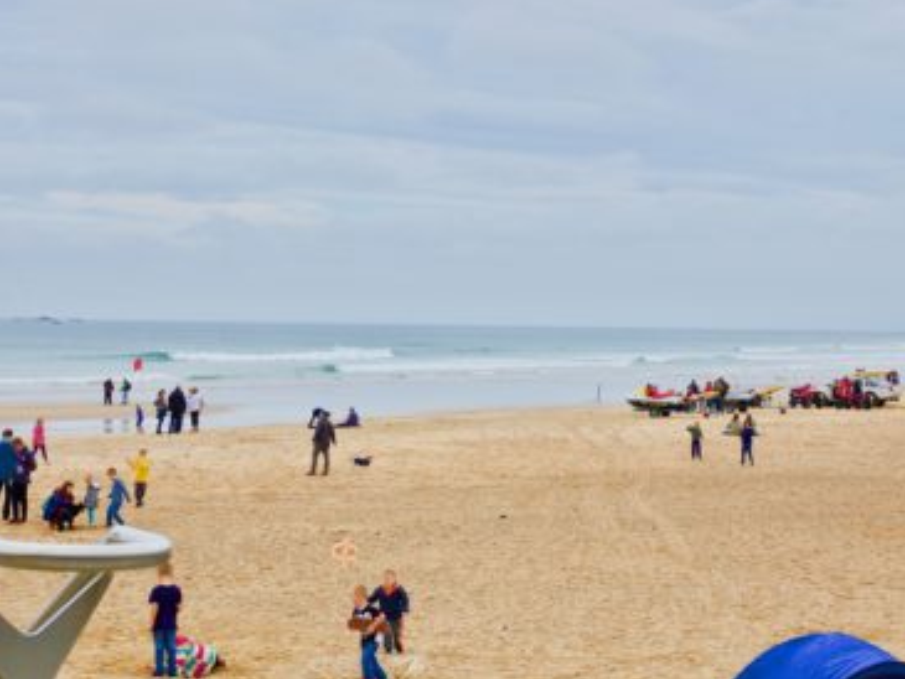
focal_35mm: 83
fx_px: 2171
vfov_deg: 17.8
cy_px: 337
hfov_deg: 23.5
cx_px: 518
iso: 200
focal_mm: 50
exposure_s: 1/320
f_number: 10
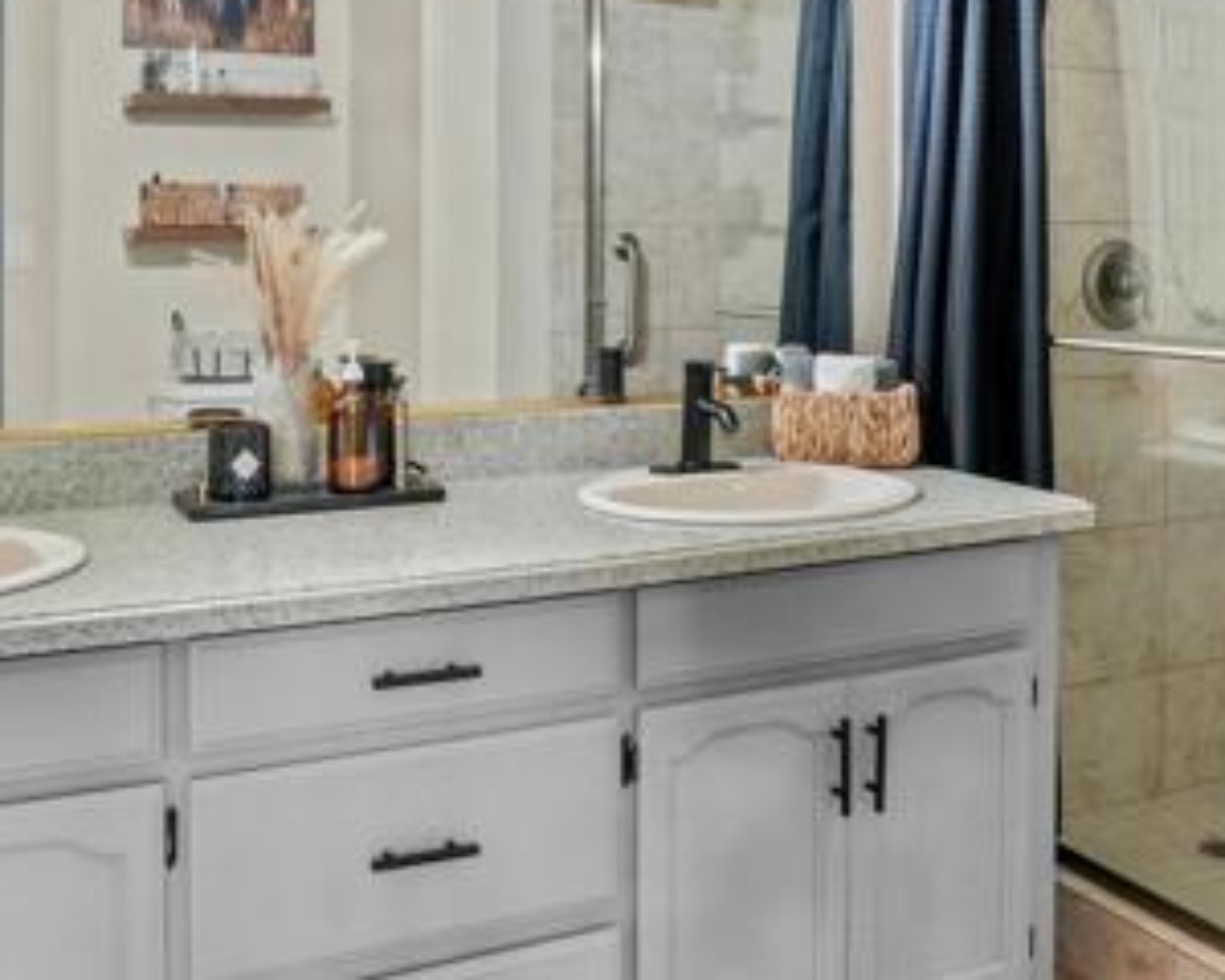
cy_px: 223
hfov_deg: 48.3
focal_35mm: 38
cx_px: 519
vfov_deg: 38.4
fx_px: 1360
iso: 1250
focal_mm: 12.5
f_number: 8
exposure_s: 1/5
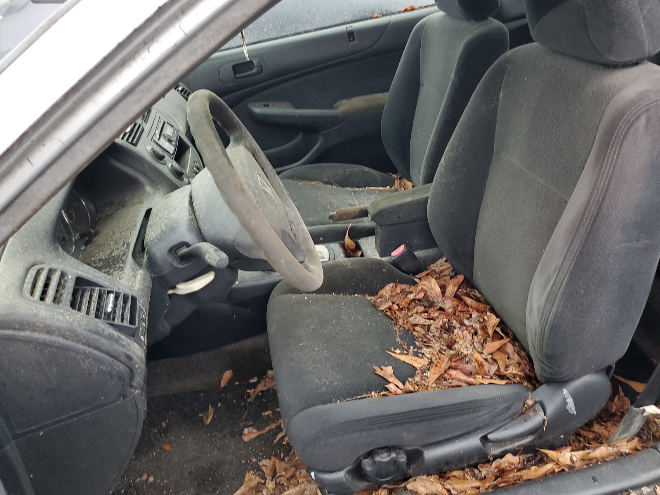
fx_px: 496
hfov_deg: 67.3
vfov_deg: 53.1
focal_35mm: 26
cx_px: 330
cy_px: 248
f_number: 1.5
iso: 64
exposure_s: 1/60.2
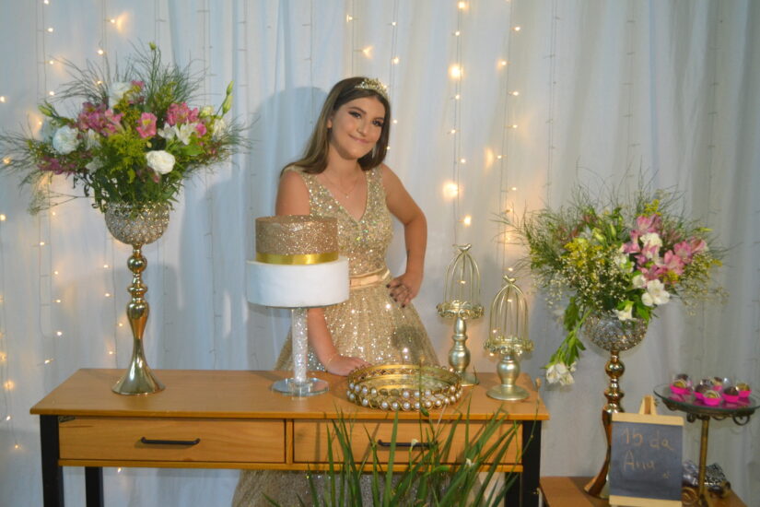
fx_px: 1013
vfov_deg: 28.1
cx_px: 380
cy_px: 254
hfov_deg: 41.1
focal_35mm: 48
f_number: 4.8
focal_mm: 32
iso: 1600
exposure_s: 1/60
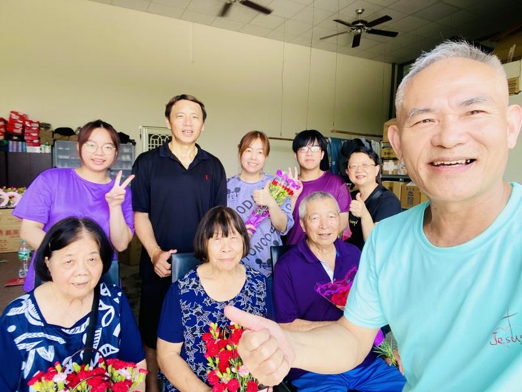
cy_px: 196
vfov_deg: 58.9
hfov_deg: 73.9
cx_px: 261
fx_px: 347
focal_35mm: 23
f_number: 2.2
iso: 32
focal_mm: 2.71
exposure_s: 1/122
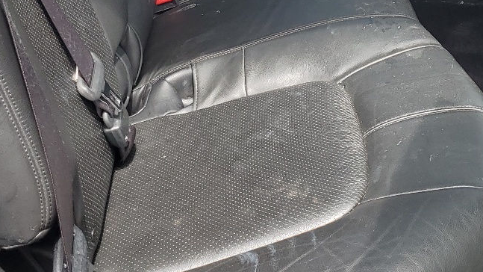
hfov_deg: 29.9
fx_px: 897
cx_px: 332
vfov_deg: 16.1
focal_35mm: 70
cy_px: -111
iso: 50
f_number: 1.5
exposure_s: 1/385
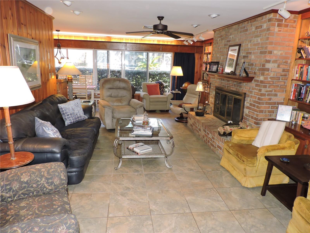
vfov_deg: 56.8
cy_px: 116
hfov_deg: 71.6
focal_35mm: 24
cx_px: 155
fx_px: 215
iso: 250
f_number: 3
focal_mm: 4.3
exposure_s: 1/30
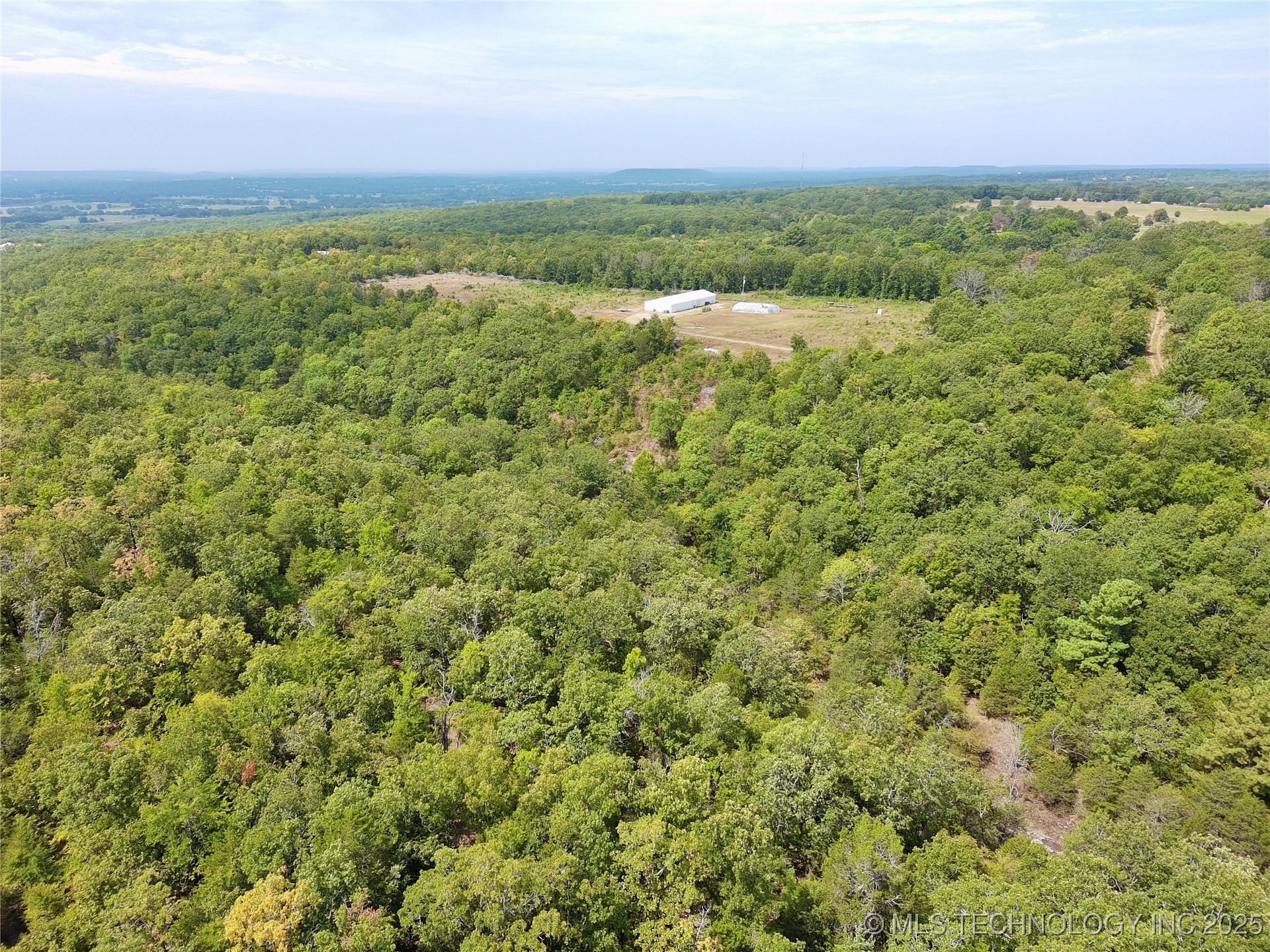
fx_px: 844
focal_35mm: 23
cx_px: 635
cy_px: 476
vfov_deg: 58.9
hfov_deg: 73.9
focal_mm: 6.67
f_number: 1.9
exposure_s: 1/1558
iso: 102
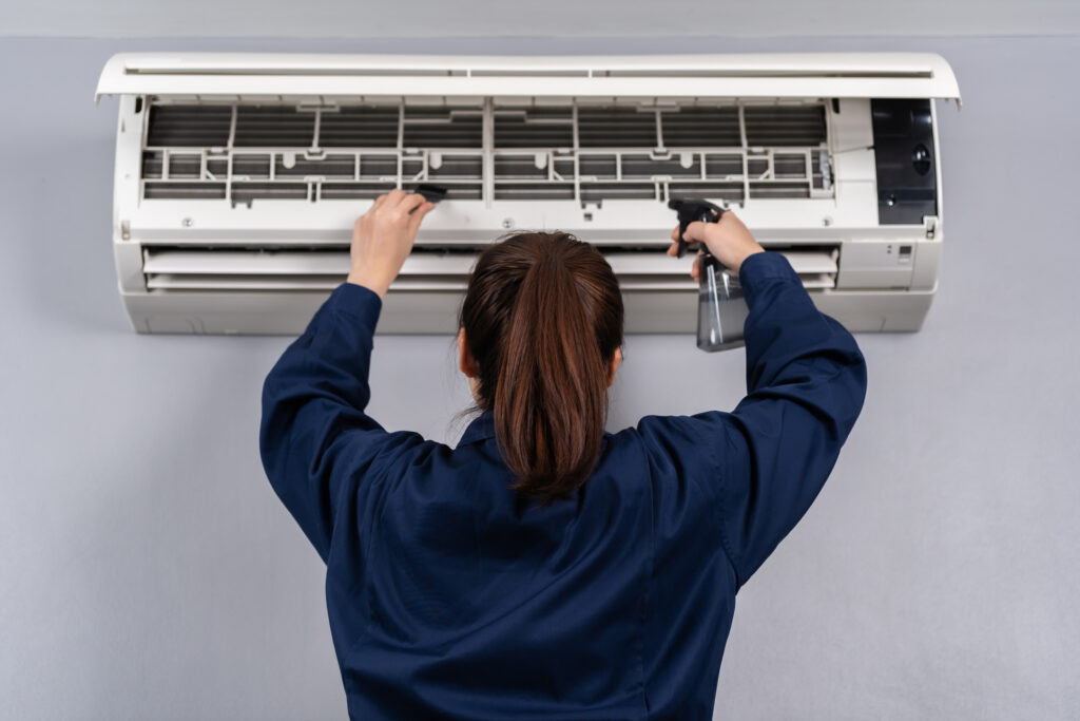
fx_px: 2100
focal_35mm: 70
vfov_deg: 19.5
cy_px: 360
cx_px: 540
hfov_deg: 28.8
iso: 400
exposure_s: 1/160
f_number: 4
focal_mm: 70
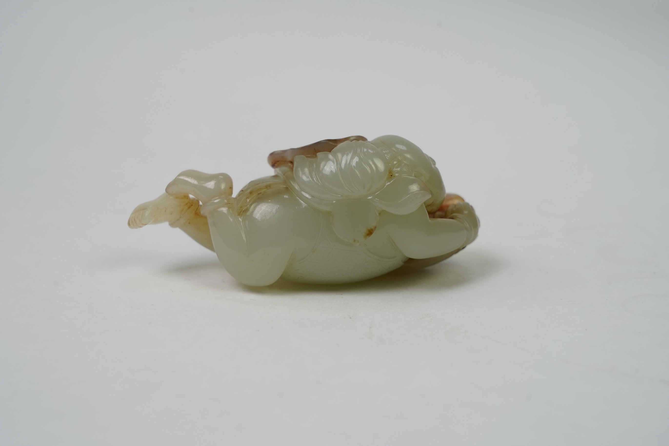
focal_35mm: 105
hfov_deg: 19.5
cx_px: 334
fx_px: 1951
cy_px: 223
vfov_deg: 13.0
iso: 500
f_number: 10
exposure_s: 1/125
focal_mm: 105
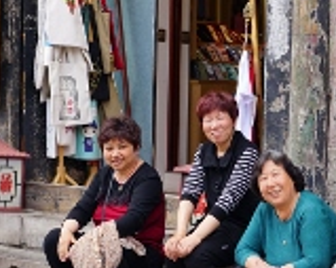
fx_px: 1234
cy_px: 176
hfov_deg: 15.5
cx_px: 241
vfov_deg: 12.4
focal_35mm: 124
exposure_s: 1/80
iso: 100
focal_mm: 35
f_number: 5.6
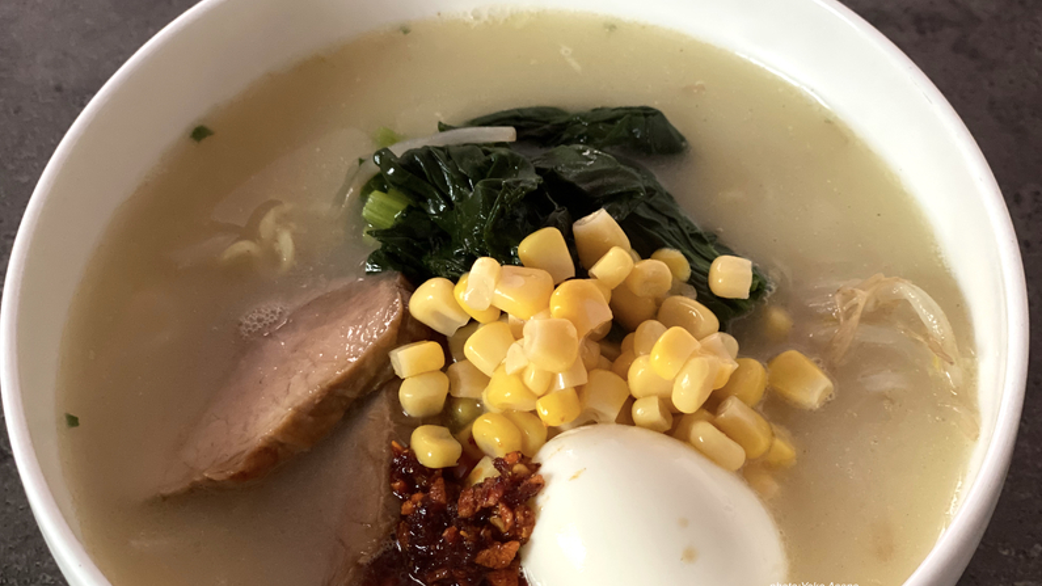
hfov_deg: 36.6
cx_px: 519
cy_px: 359
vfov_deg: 21.0
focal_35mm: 57
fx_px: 1575
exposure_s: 1/30
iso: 400
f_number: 2
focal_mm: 6
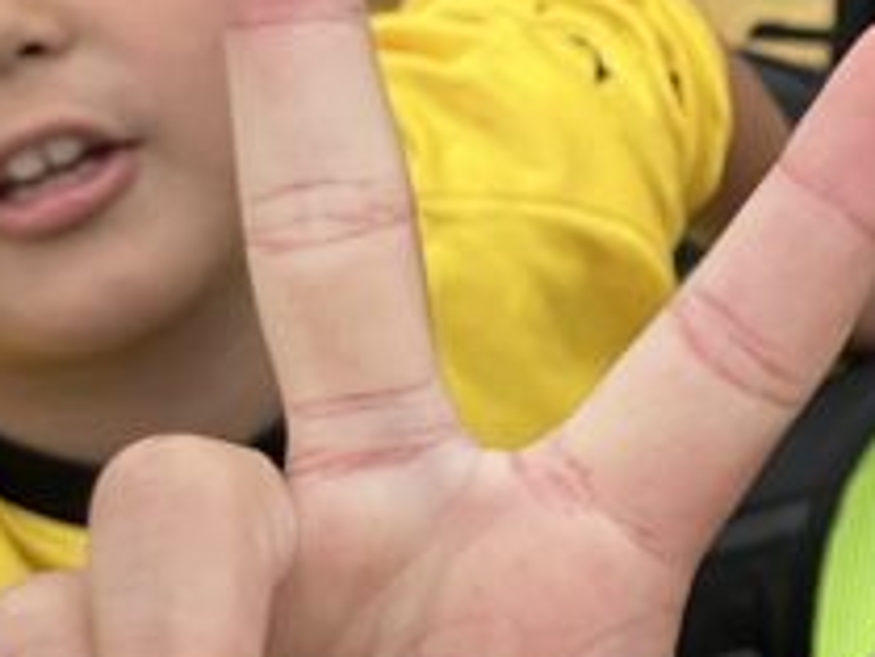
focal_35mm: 137
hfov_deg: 13.5
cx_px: 1365
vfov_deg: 10.8
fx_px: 3465
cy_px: 452
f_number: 1.8
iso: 100
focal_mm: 3.99
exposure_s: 1/60
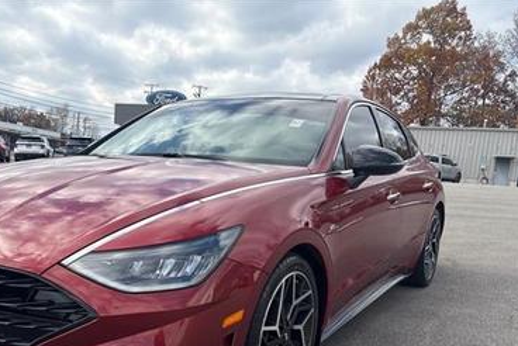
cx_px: 180
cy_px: 263
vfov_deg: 35.2
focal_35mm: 37
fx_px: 533
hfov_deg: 51.1
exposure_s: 1/3125
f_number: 1.6
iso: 50
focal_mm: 5.96
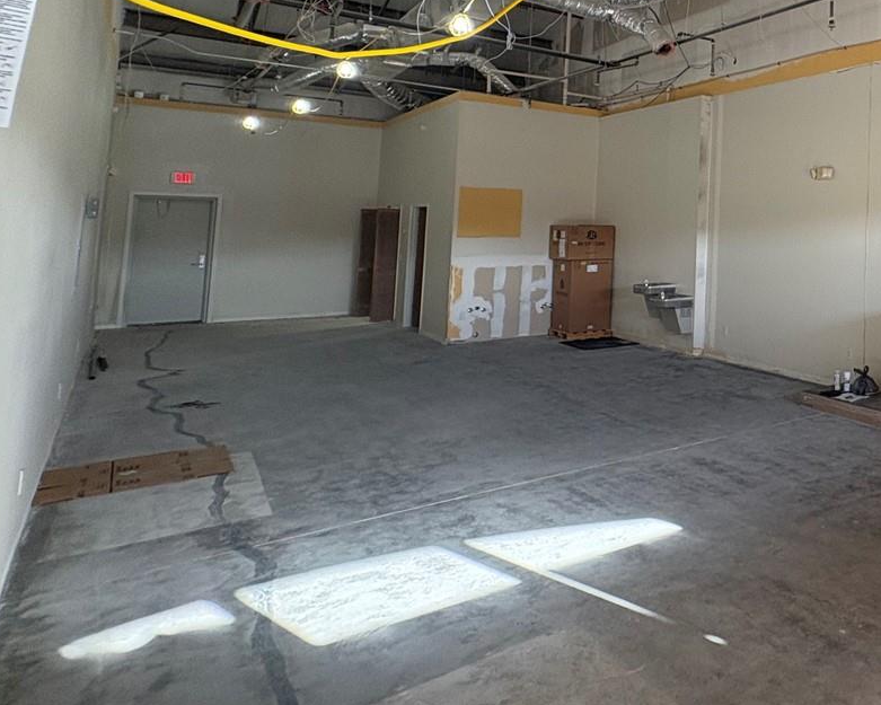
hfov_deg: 49.8
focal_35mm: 28
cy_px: 176
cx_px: 892
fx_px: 730
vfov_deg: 49.5
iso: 160
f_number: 2.2
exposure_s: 1/60
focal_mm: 2.22
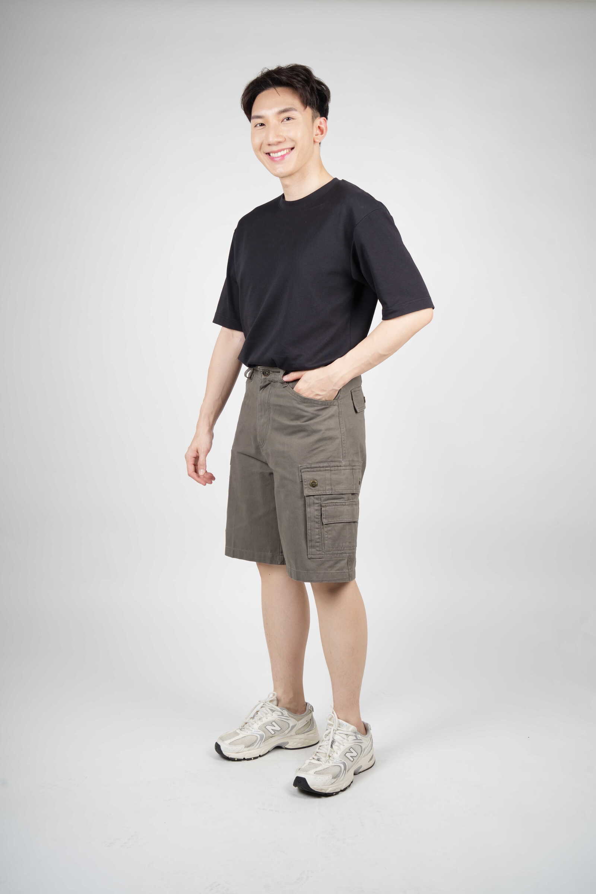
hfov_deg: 36.9
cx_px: 298
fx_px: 894
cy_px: 447
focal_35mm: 36
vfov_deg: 53.1
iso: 125
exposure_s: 1/160
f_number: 9
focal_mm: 36
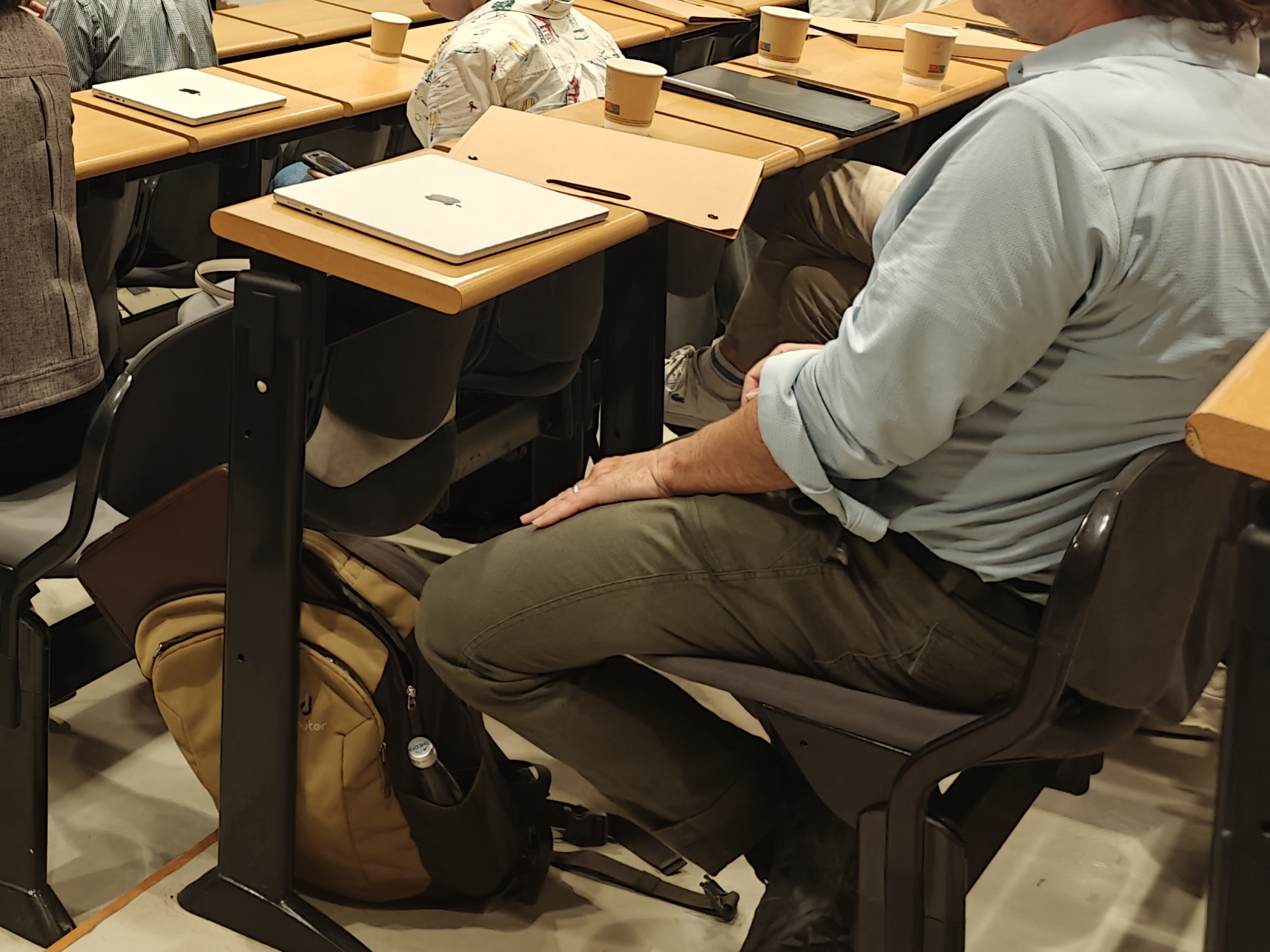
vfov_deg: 24.5
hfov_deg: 31.2
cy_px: -133
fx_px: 2018
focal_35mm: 55
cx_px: -116
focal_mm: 6.06
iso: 400
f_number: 1.6
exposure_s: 1/100
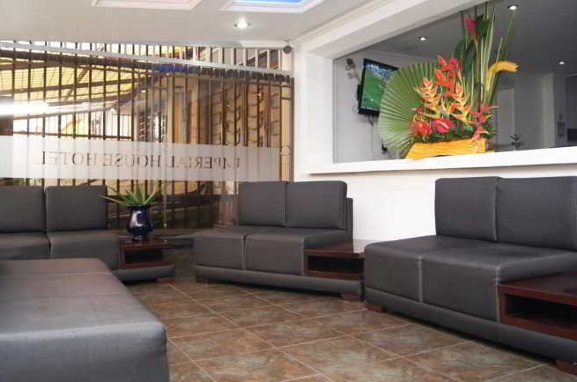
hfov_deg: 57.3
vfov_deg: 39.7
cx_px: 274
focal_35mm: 33
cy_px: 157
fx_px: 528
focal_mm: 18
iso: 200
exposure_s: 1/60
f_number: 3.5
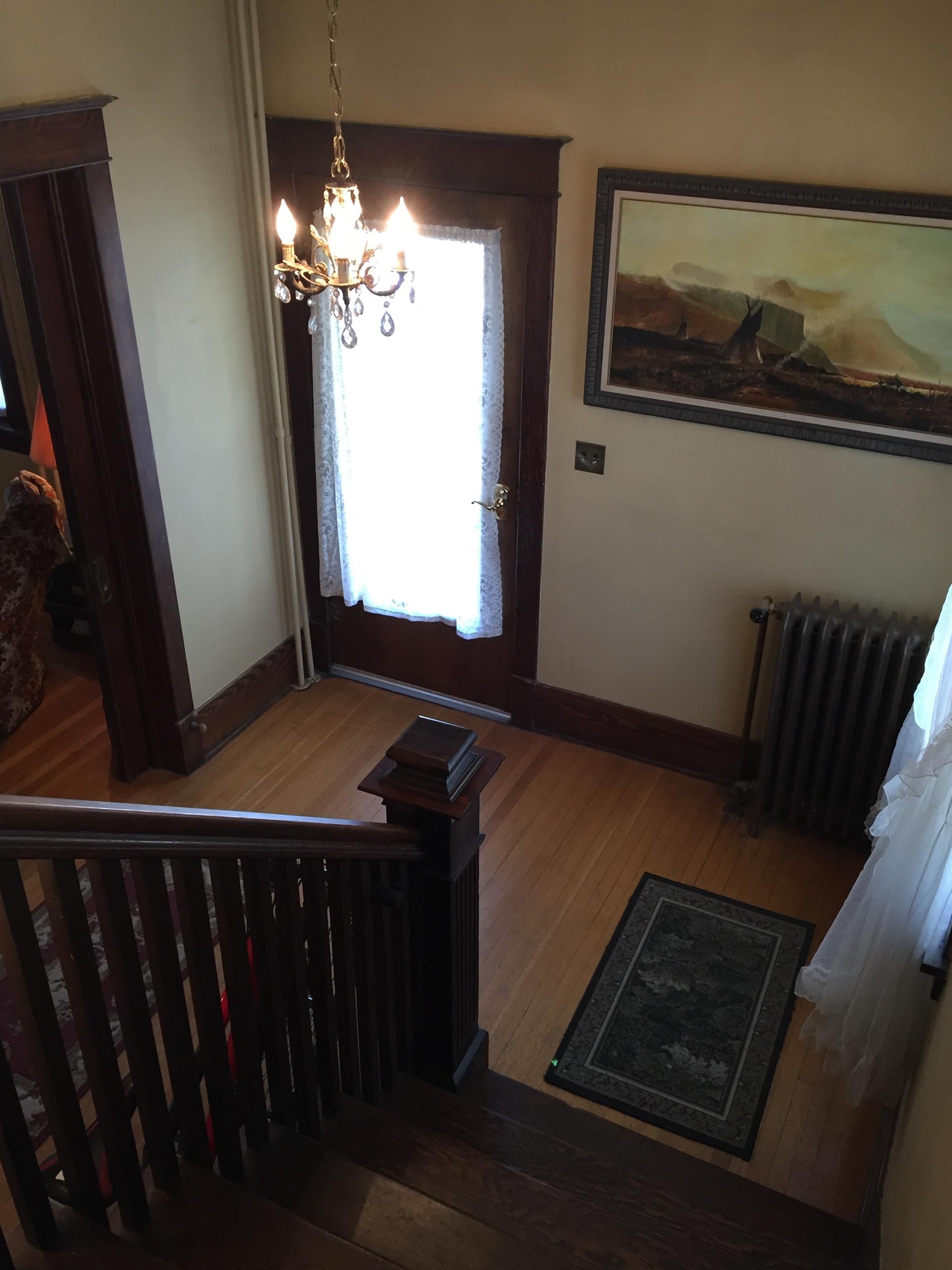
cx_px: 474
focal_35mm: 30
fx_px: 1100
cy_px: 656
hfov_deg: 46.8
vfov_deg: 60.0
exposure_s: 1/30
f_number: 2.2
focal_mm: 4.15
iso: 100
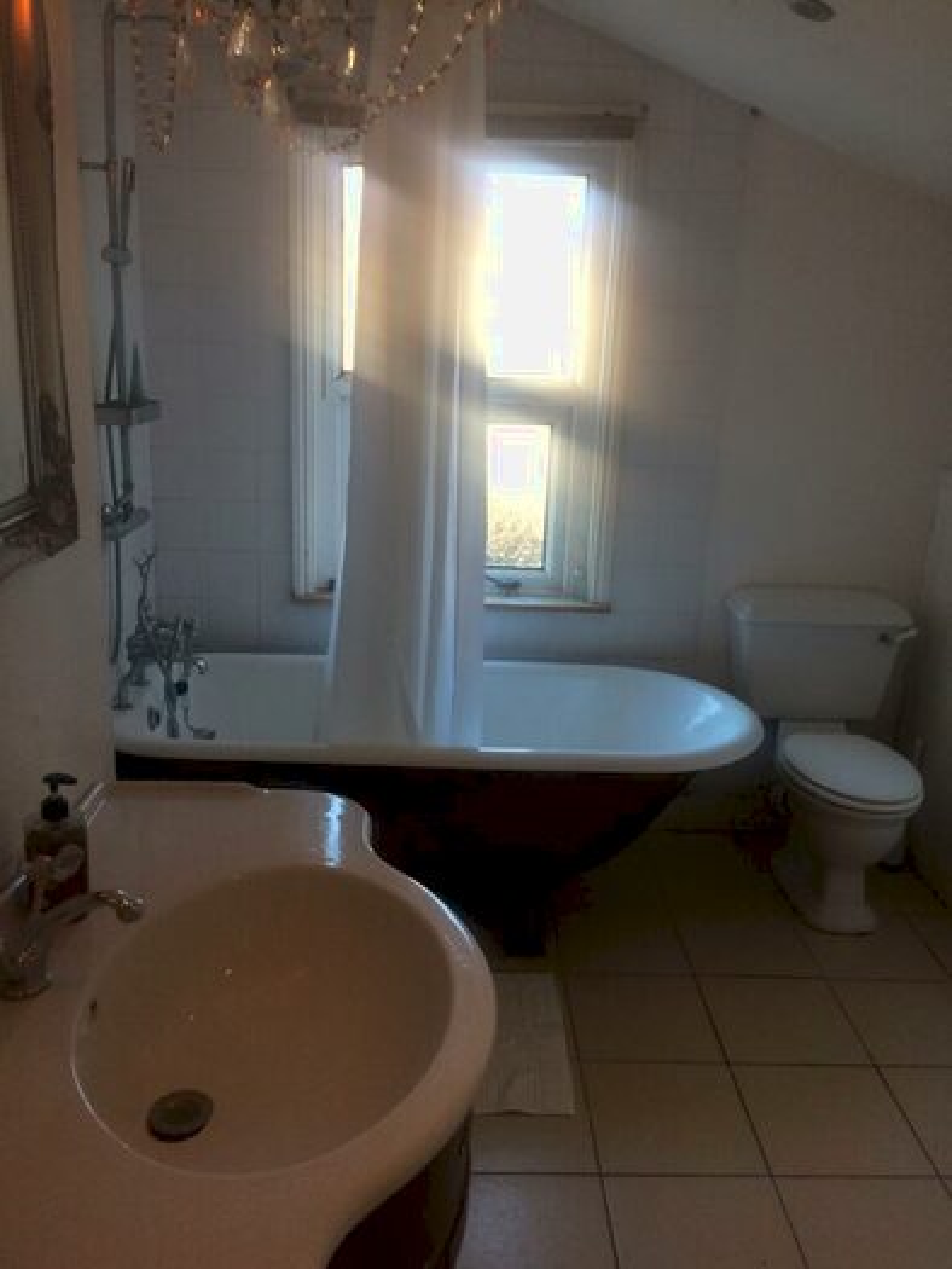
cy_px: 634
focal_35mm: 29
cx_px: 476
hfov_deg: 48.2
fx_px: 1063
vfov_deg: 61.6
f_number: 2.2
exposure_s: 1/33
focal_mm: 4.15
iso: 50
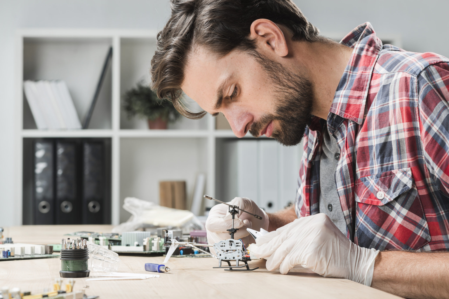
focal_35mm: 105
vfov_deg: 13.1
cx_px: 224
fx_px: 1310
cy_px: 150
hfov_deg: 19.4
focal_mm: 105
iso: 100
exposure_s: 1/160
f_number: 10
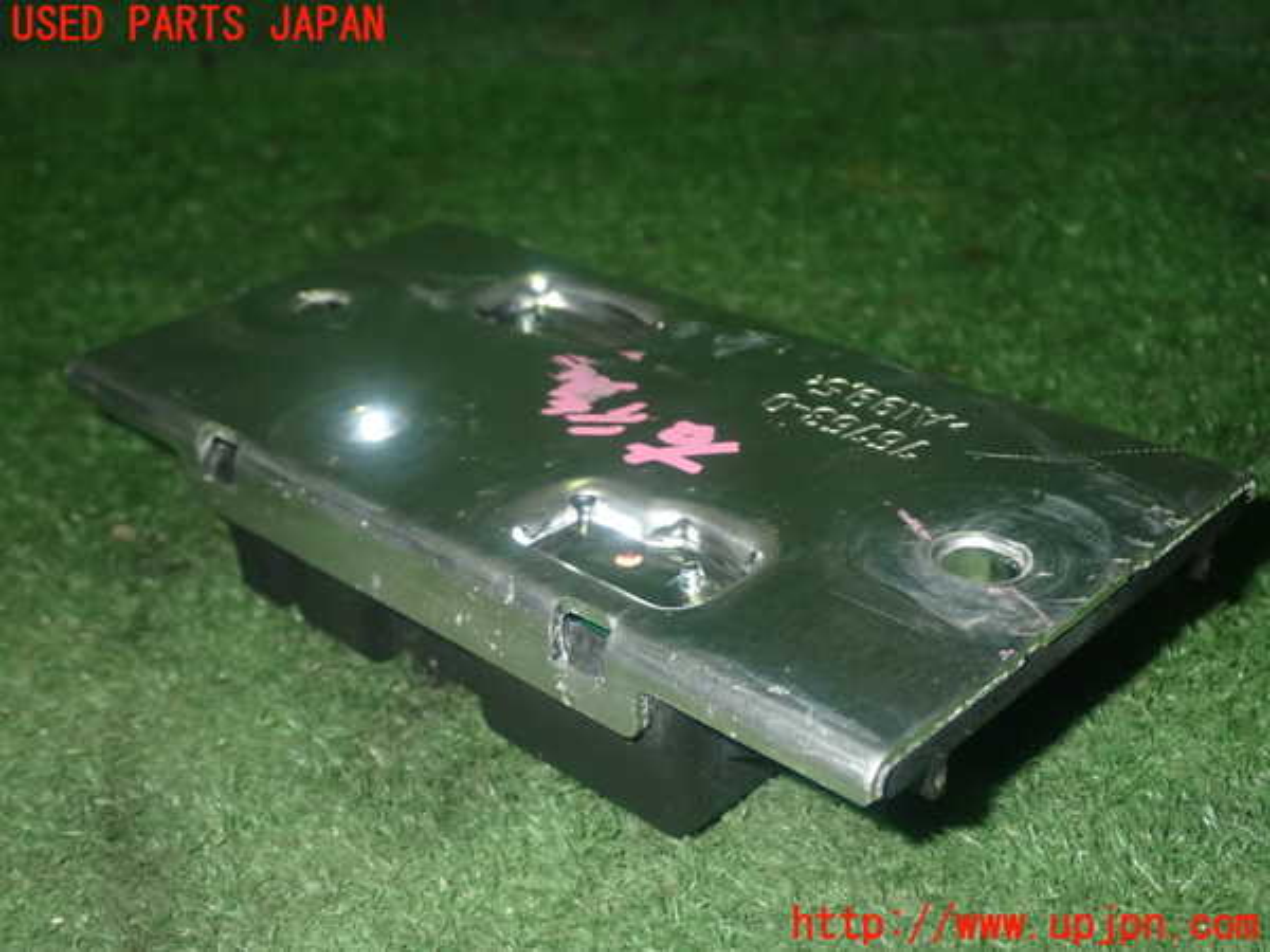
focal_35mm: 47
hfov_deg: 40.4
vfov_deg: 30.9
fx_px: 1724
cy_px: 476
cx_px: 635
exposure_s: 1/50
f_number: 9
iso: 640
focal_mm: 8.4
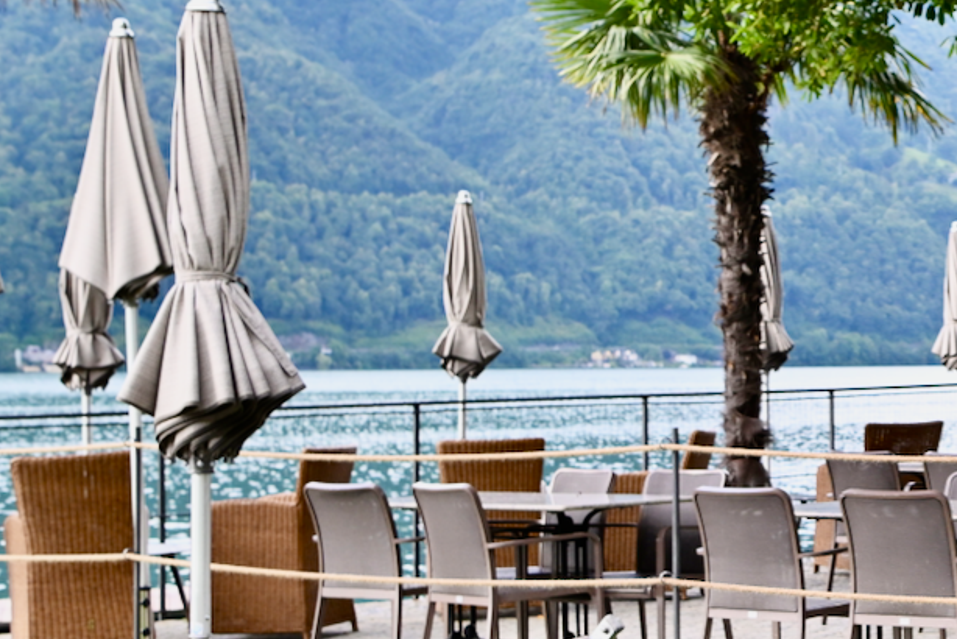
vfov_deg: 13.7
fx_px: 2659
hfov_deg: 19.0
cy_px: 332
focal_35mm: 100
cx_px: 1211
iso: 1000
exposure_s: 1/1250
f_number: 4.5
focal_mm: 32
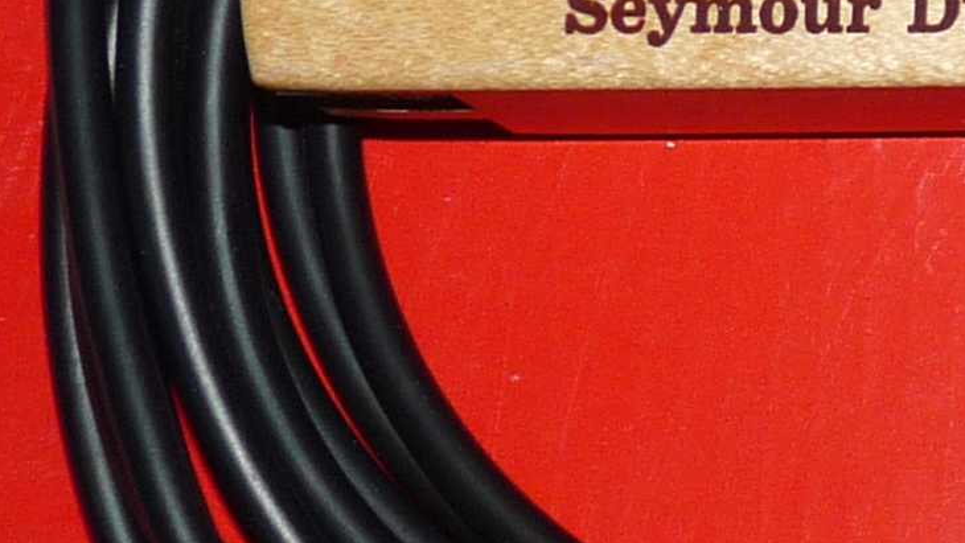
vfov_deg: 8.2
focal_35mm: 147
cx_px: 1667
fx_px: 3762
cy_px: 70
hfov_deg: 13.3
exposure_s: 1/30
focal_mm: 4.8
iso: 100
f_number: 2.8
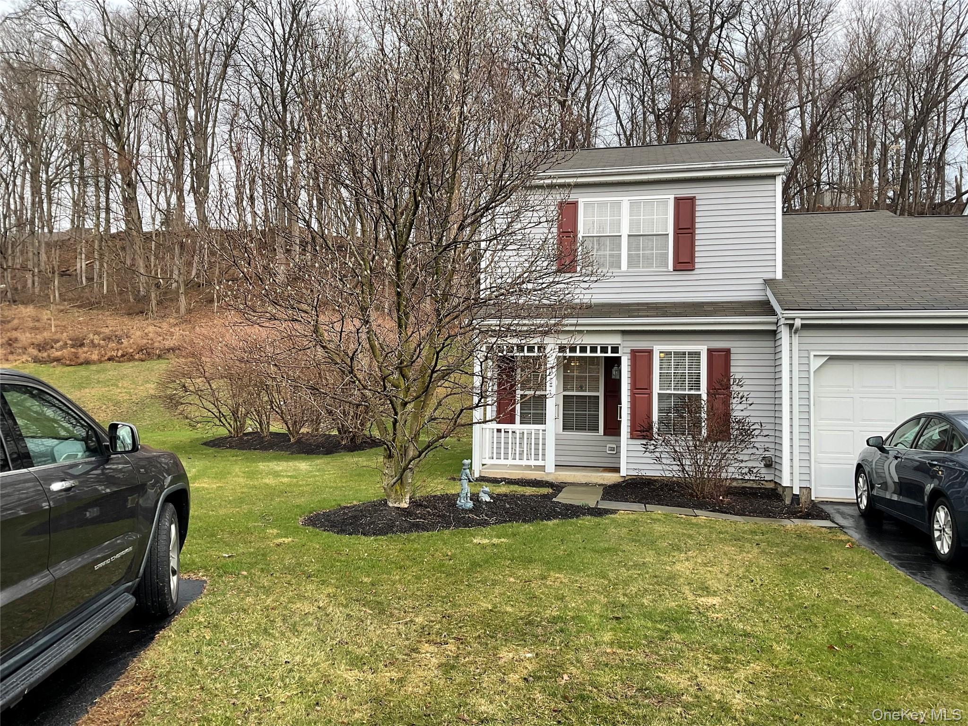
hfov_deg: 61.7
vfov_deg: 48.2
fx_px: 811
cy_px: 363
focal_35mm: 29
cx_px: 484
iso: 16
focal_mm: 3
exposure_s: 1/122
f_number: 1.8
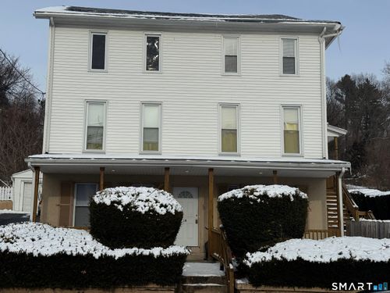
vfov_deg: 30.3
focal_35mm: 48
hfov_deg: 39.7
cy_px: 146
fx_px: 541
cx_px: 195
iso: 64
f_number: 1.78
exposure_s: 1/6410
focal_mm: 6.76
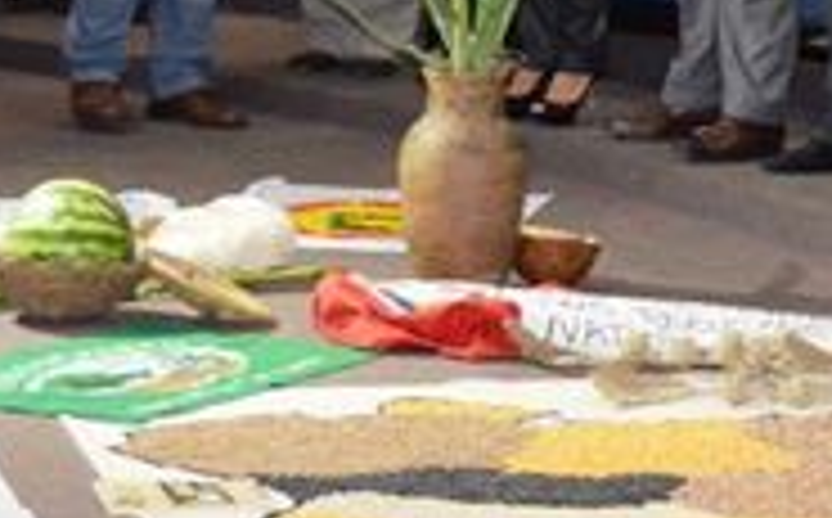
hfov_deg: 12.9
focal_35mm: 157
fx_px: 3555
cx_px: 1050
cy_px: 122
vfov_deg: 8.3
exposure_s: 1/60
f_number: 4.2
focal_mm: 26
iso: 3200
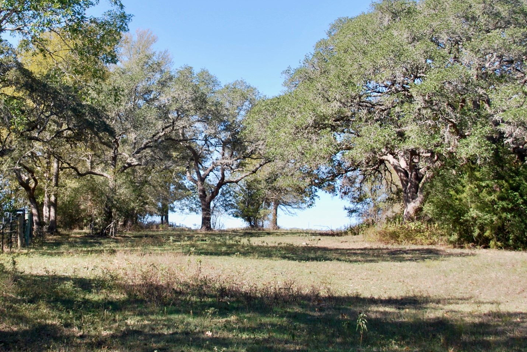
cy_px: 110
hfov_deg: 27.6
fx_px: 1070
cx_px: 193
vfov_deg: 18.6
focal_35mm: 73
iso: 100
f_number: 6.3
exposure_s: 1/160
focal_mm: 32
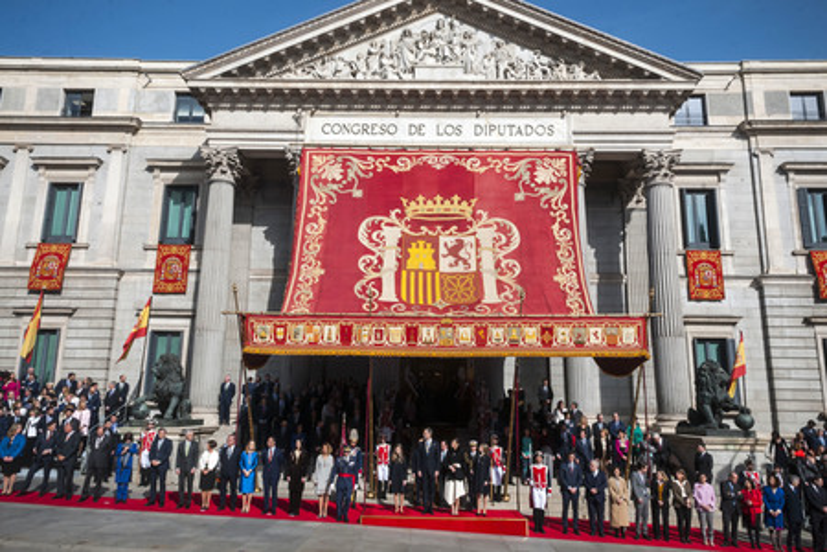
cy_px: 276
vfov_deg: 50.4
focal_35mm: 26
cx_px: 414
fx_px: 586
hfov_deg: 70.4
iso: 400
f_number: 16
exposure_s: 1/200
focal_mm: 17
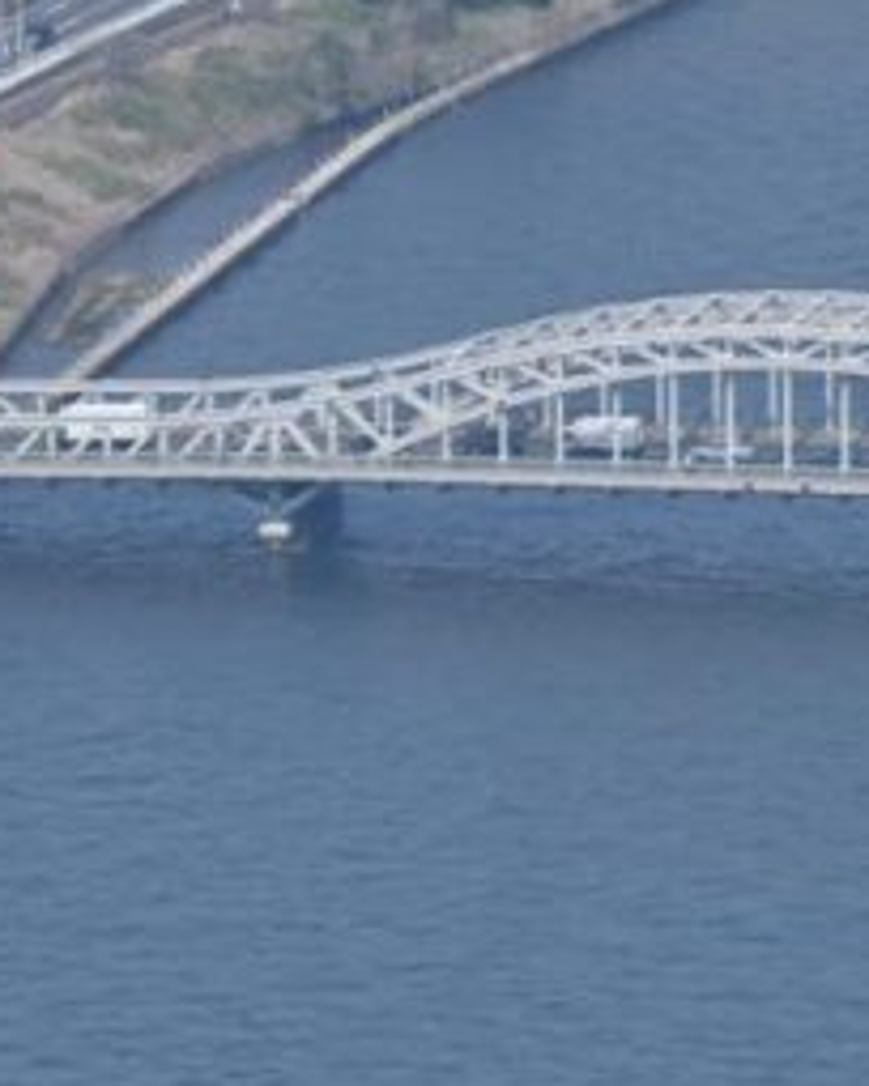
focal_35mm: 792
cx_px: 1031
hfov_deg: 2.0
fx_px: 25462
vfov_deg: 2.4
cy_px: 211
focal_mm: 140
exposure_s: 1/500
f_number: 6.3
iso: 100
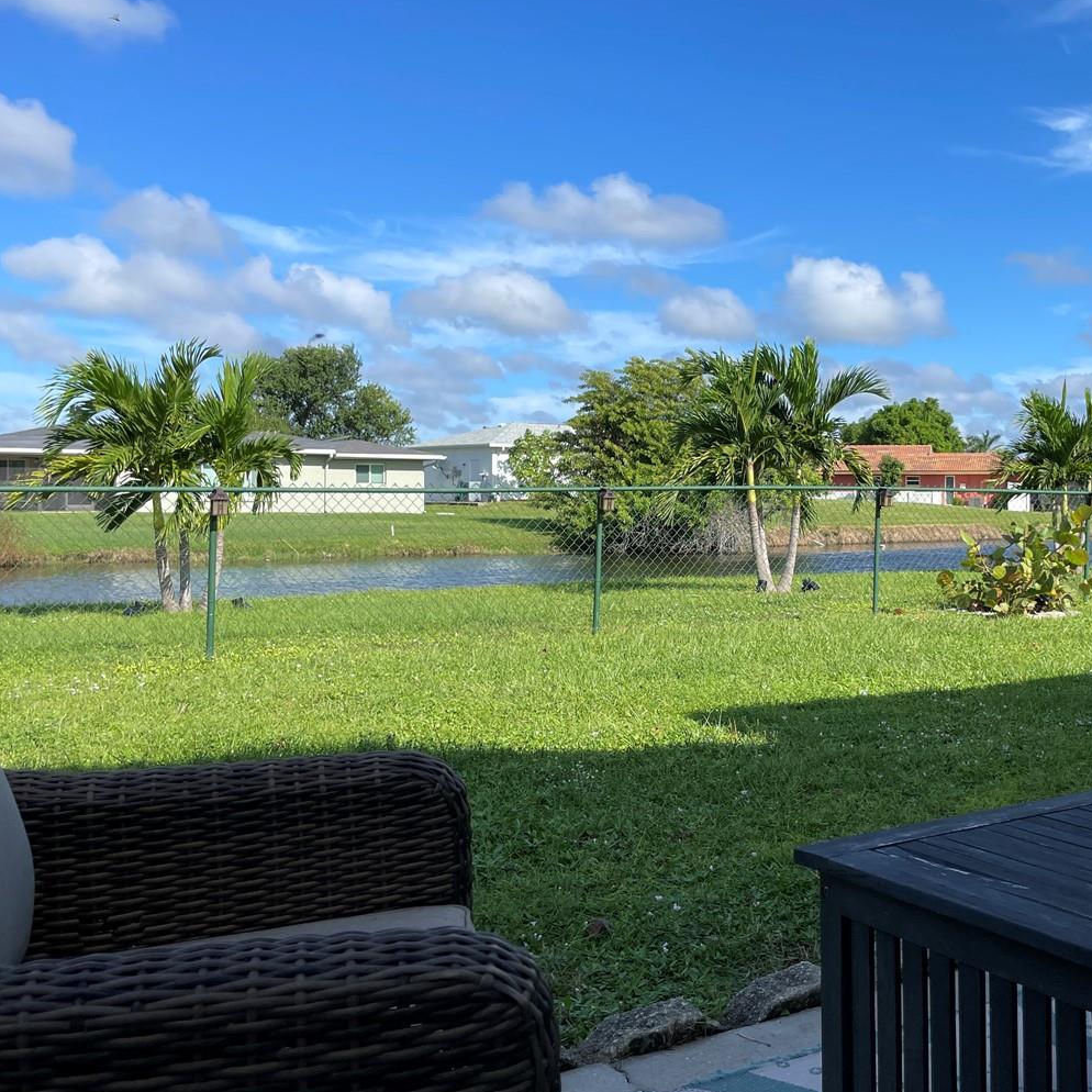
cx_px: 772
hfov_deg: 43.9
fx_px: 1321
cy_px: 476
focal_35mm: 37
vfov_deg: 44.8
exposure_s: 1/3401
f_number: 1.6
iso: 32
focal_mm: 4.2
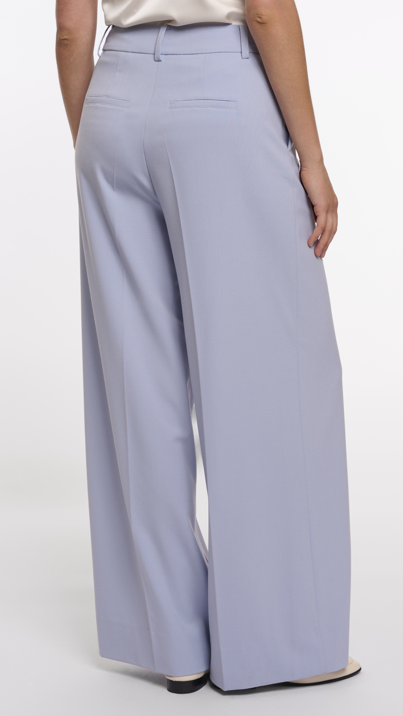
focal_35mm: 81
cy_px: 359
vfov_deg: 26.2
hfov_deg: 14.9
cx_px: 215
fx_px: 1539
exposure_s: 1/160
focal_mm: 77
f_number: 8
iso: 125
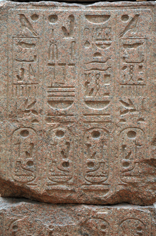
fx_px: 832
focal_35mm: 128
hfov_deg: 10.7
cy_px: 118
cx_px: 78
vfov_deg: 16.1
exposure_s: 1/125
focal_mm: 85
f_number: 5.6
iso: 640
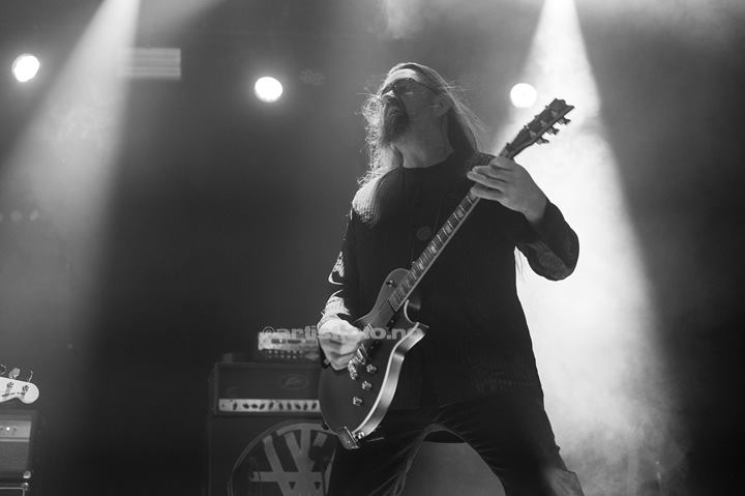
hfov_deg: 39.6
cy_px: 248
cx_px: 372
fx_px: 1034
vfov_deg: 27.0
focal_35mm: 50
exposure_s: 1/250
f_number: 2.8
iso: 2000
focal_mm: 50
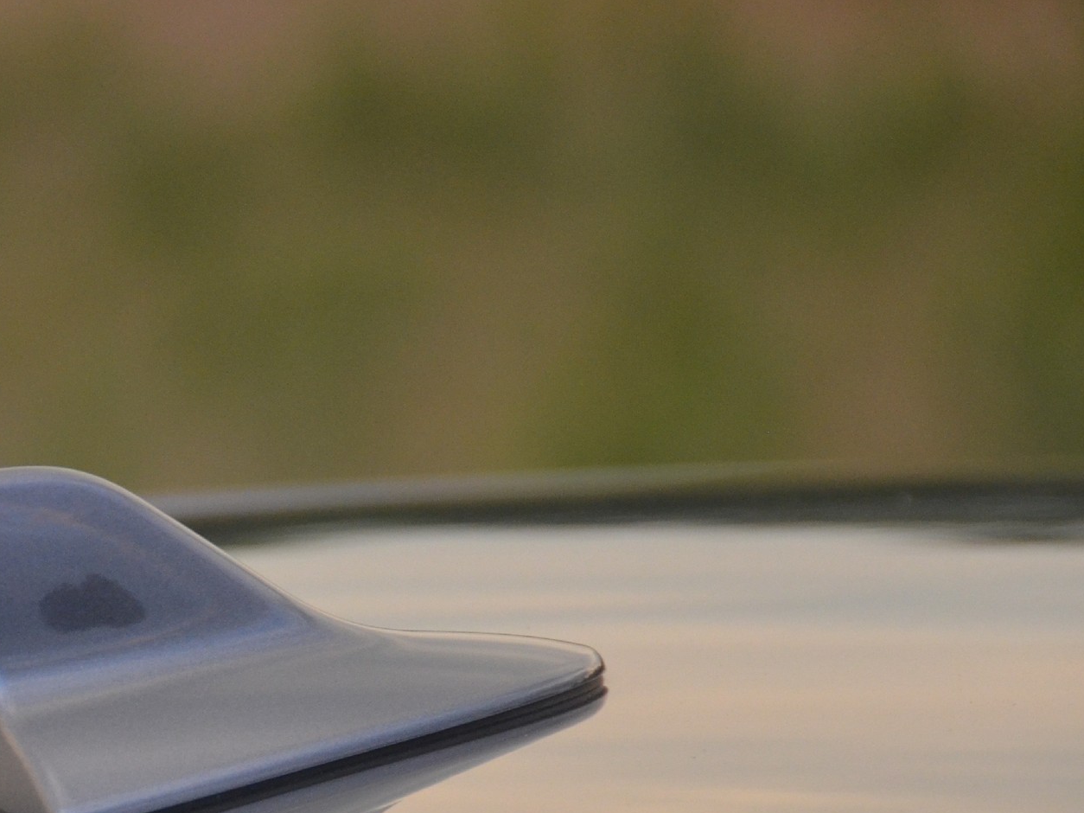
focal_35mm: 574
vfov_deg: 2.6
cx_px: 128
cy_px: 586
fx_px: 17971
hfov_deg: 3.5
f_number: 5.6
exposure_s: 1/400
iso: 1600
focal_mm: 200
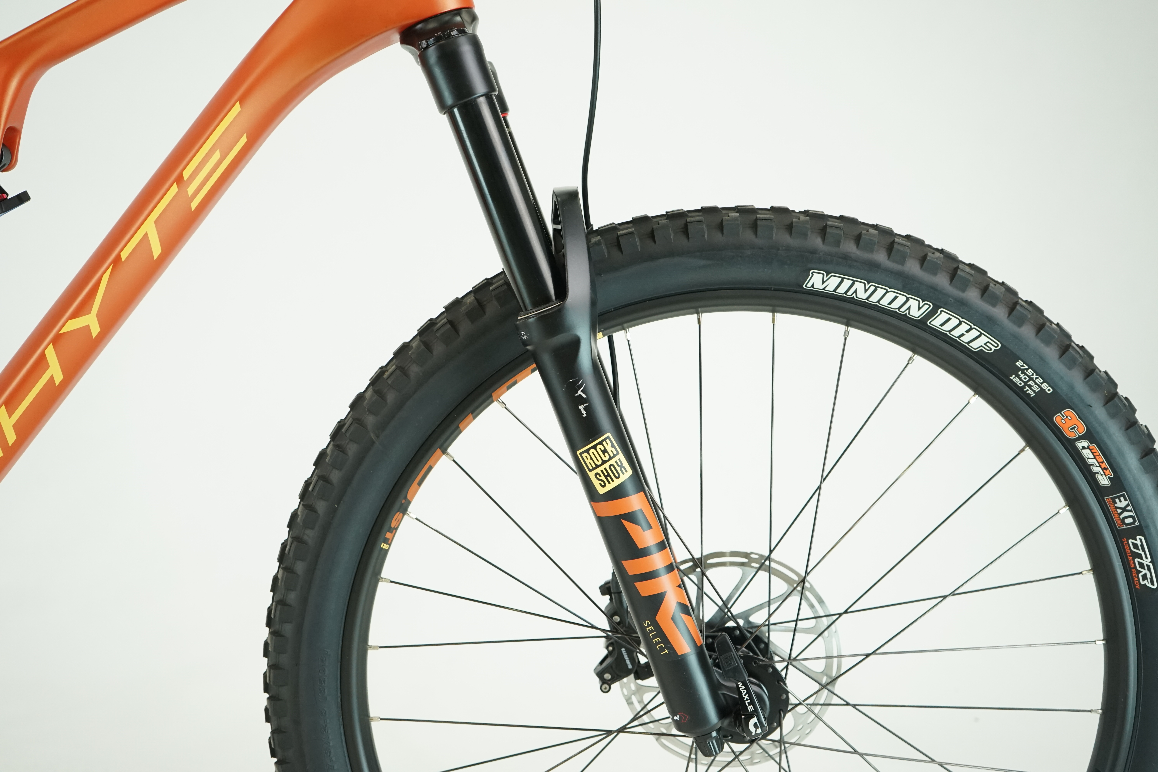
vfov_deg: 35.1
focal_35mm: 38
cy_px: 386
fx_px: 1222
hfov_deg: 50.7
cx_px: 579
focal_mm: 38
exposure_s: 1/200
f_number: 5.6
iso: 1600
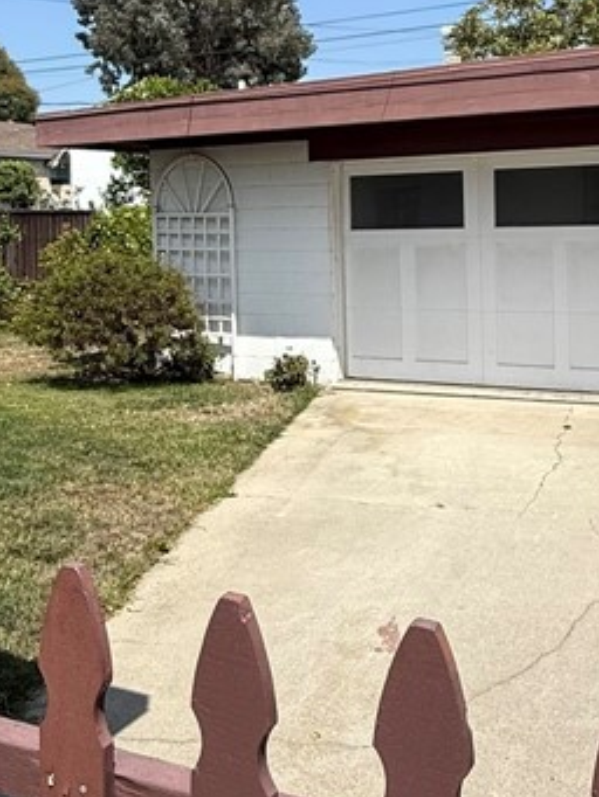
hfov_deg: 34.3
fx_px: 968
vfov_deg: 44.0
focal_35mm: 42
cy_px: 250
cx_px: 346
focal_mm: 2.22
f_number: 2.2
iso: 50
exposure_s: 1/2611
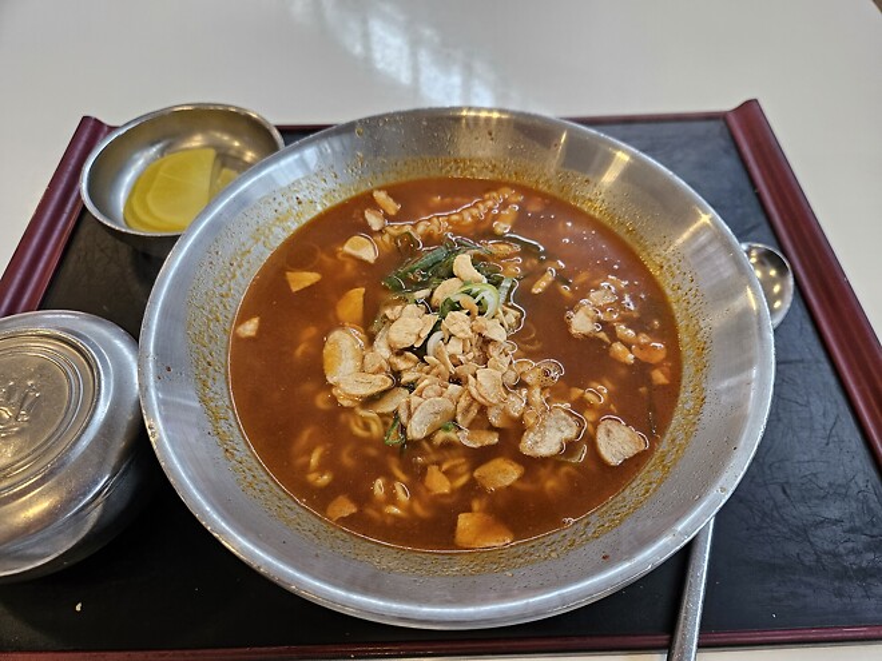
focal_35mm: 23
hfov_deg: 73.9
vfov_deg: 58.9
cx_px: 441
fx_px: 586
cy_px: 330
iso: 200
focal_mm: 5.4
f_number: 1.8
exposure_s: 1/120
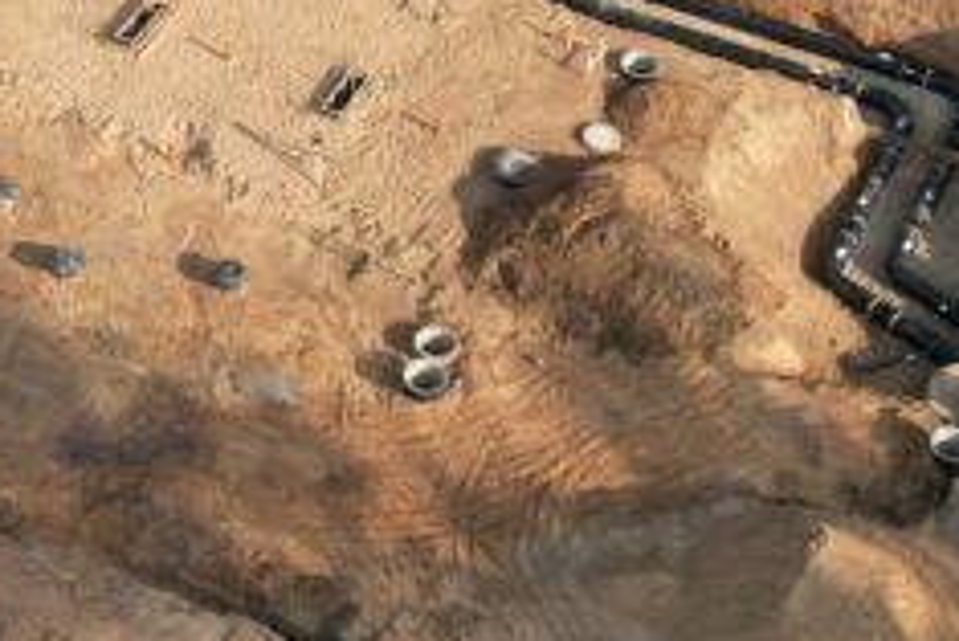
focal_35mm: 96
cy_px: 149
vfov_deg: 14.2
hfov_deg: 21.0
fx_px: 2559
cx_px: 216
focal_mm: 8.38
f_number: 2.8
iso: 100
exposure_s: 1/1000
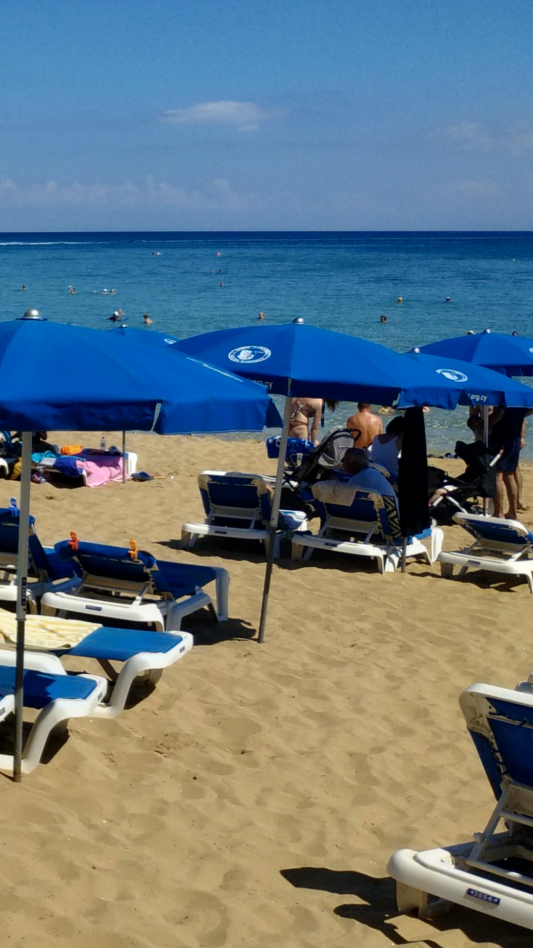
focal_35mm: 57
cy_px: 383
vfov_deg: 36.5
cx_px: -321
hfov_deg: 18.2
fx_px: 1433
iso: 104
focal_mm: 3.94
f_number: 1.9
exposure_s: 1/3505
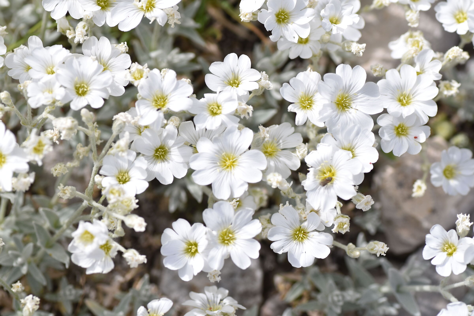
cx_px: 237
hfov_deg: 15.2
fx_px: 1777
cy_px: 158
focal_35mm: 135
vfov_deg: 10.2
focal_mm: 90
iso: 200
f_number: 8
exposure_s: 1/640
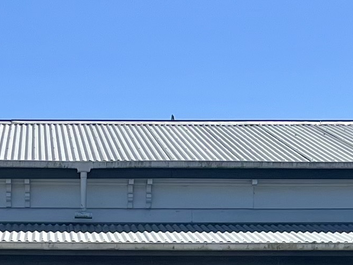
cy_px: 396
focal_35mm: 158
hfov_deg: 12.4
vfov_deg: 9.2
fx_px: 1612
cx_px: 75
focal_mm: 5.1
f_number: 1.6
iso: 50
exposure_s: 1/4854
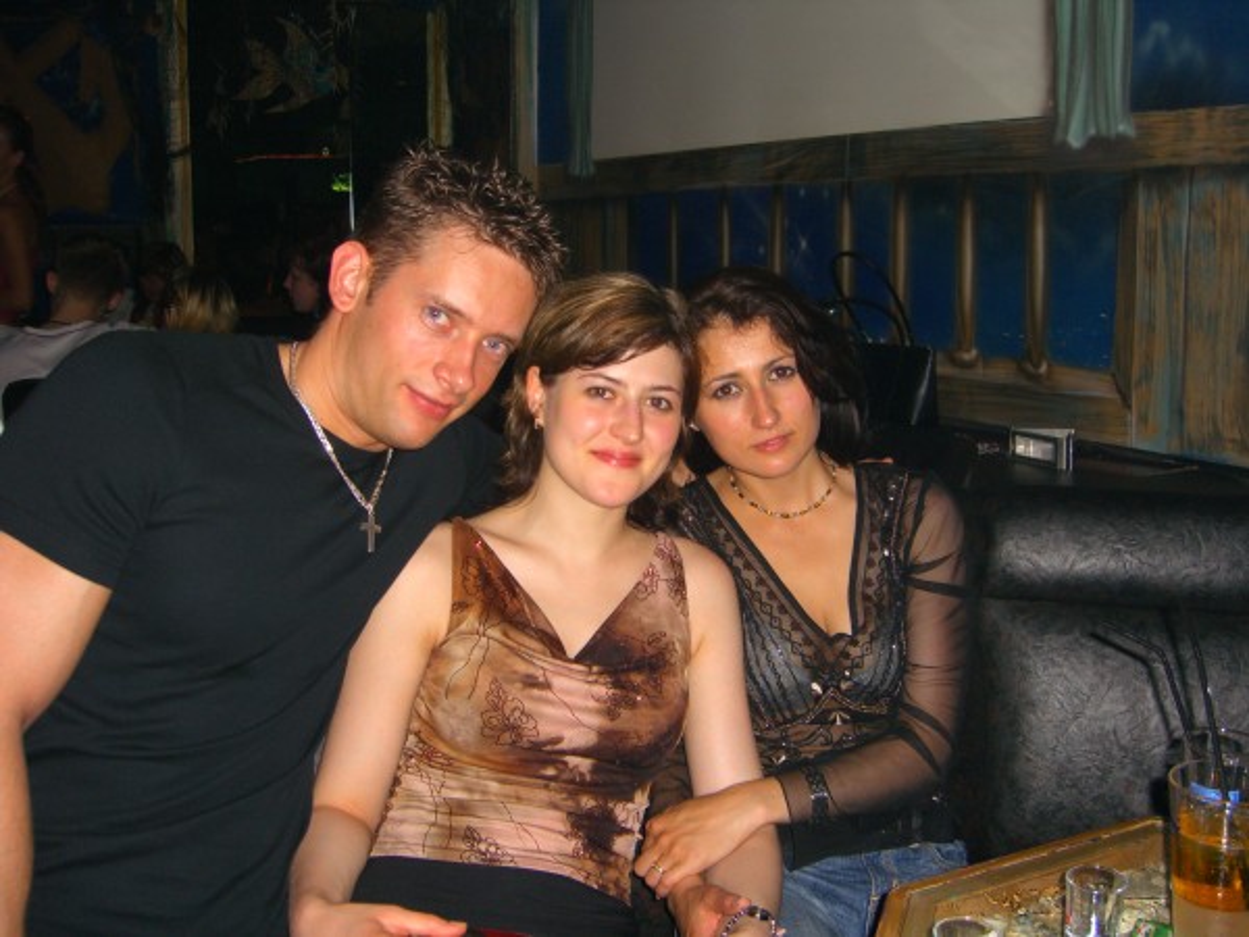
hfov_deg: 49.0
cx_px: 624
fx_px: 1371
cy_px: 468
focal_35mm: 38
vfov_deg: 37.7
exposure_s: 1/60
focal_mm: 7.9
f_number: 2.8
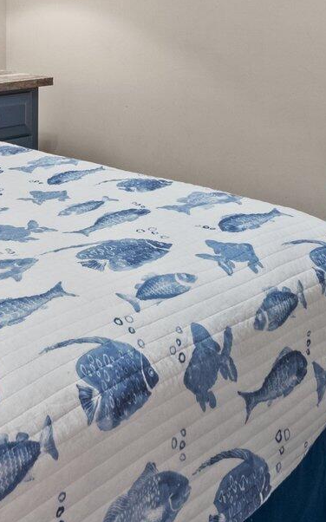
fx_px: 740
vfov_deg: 34.6
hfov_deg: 23.3
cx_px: -36
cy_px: -23
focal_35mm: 52
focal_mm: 10
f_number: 9
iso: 400
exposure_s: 3.2
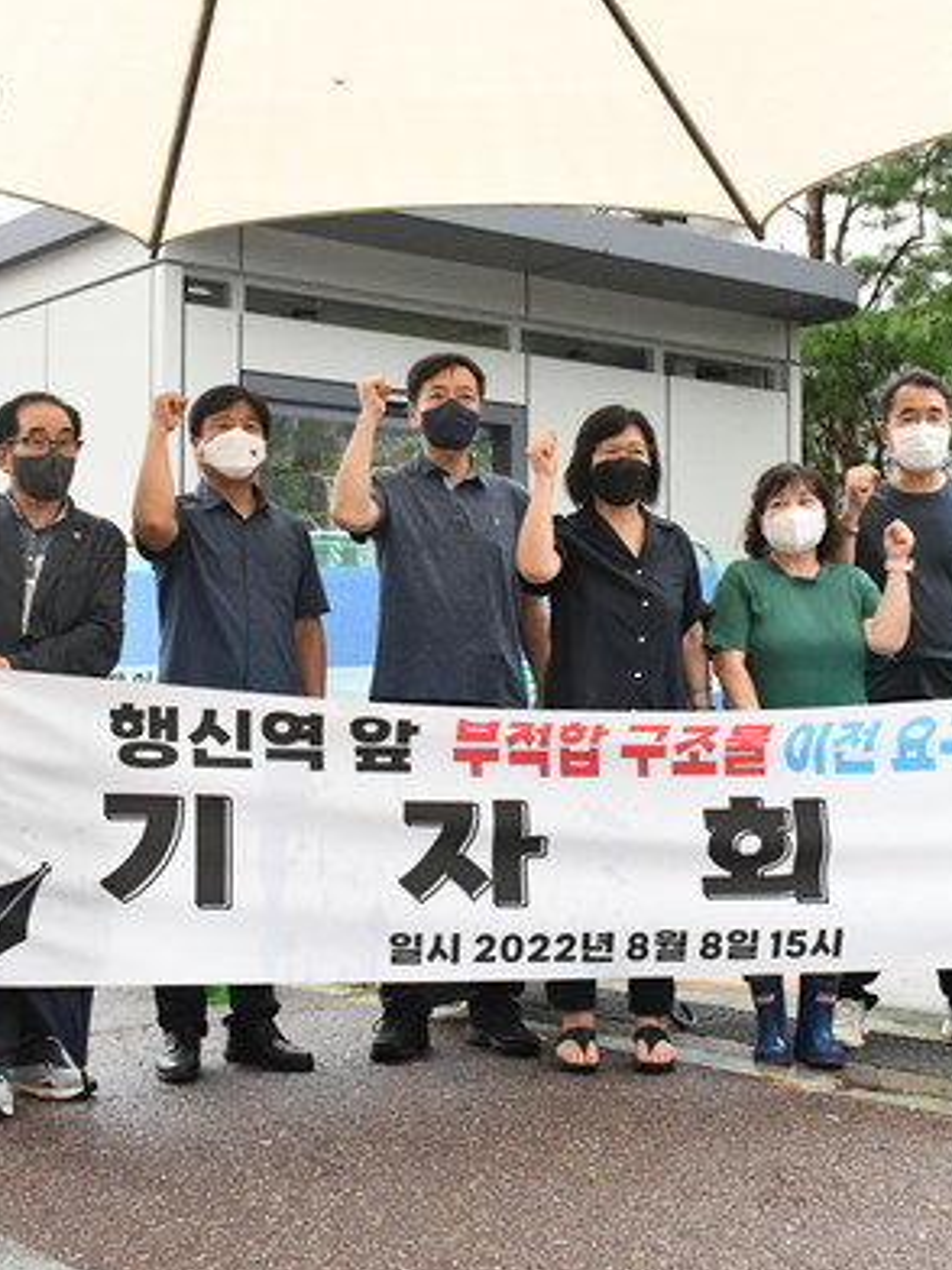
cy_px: 641
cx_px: 547
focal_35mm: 53
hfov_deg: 27.5
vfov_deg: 36.2
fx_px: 1943
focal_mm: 24
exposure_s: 1/1000
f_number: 5.6
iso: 8000
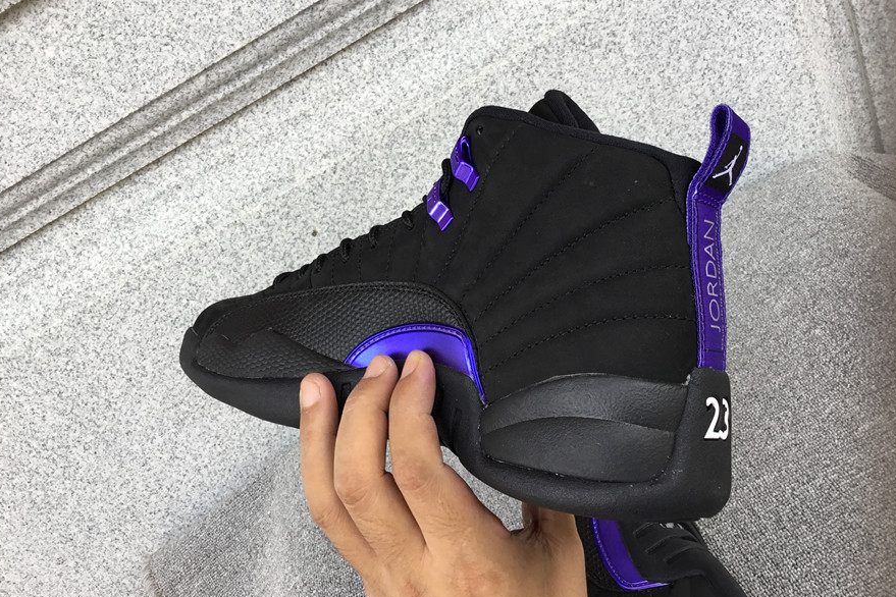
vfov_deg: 40.0
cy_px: 295
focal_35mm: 33
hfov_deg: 57.2
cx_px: 446
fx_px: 821
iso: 25
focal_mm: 3.3
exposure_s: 1/140
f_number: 2.4
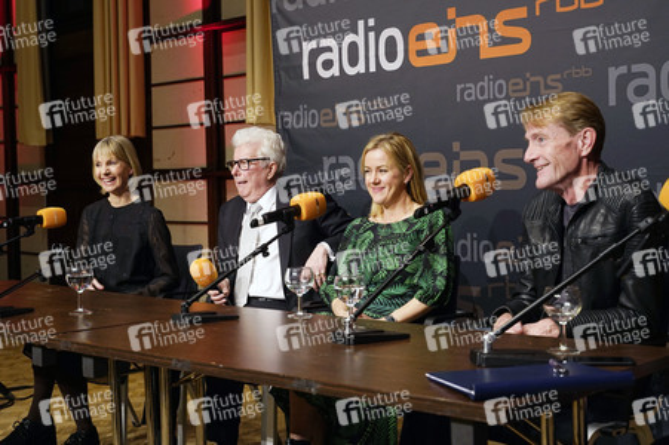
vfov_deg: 26.0
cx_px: 334
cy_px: 222
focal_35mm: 52
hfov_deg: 38.2
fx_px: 966
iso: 1600
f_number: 5.6
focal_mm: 52
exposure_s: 1/50
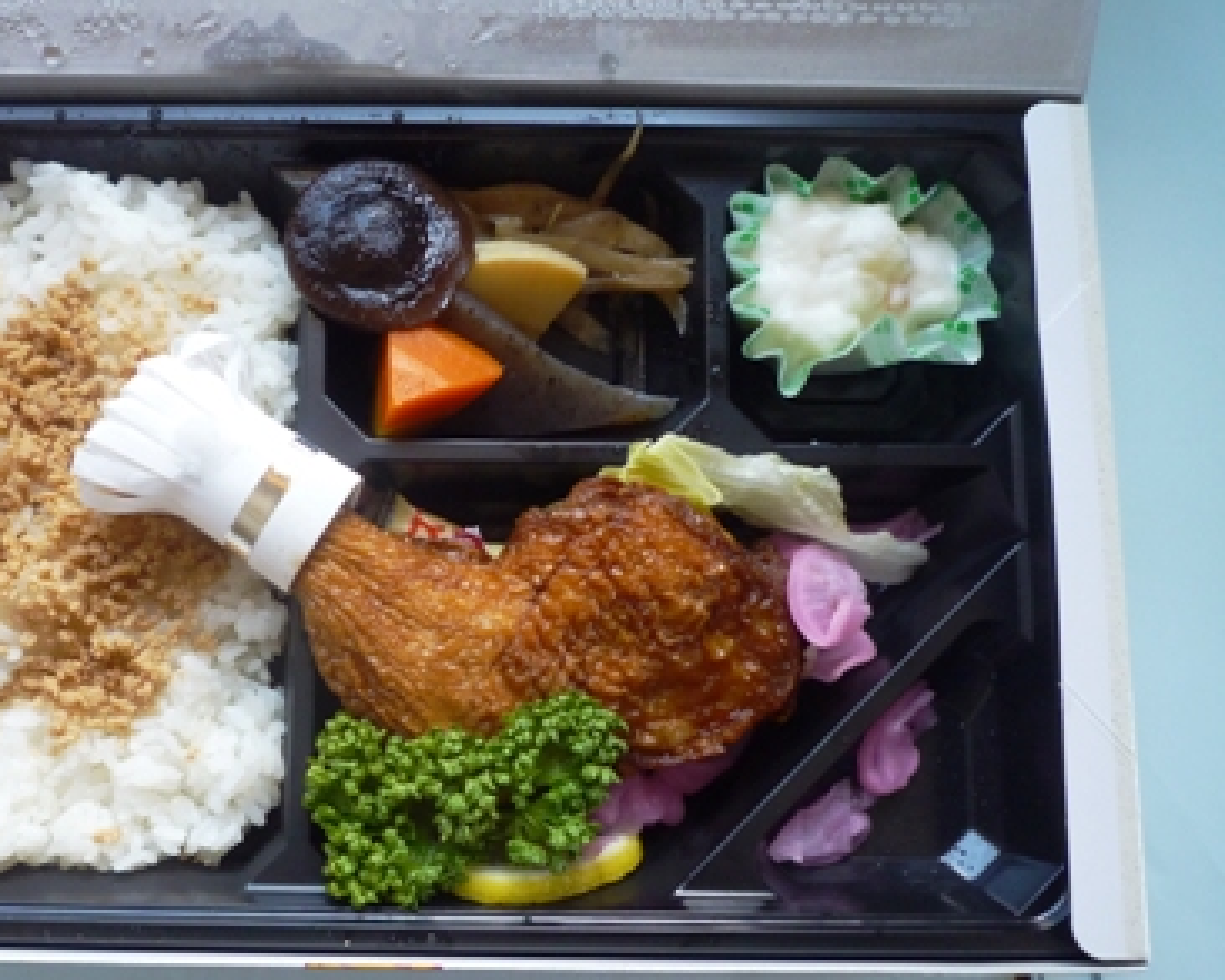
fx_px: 1160
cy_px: 589
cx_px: 428
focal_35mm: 32
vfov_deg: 45.6
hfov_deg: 54.7
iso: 200
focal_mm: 4.4
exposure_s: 1/30
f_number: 2.8
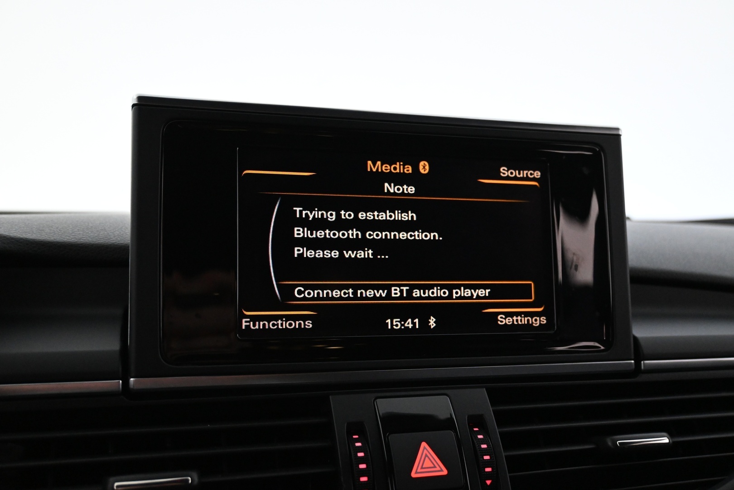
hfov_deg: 53.1
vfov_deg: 36.9
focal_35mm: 36
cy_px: 245
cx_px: 367
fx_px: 734
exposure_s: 1/40
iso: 3600
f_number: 4.2
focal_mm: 24
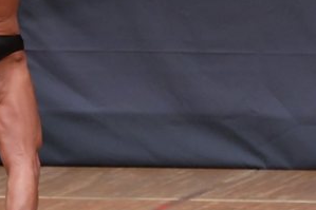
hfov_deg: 2.5
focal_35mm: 817
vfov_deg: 1.7
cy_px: 59
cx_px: 17
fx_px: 7167
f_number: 5.6
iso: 6400
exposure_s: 1/400
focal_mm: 210
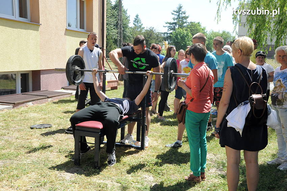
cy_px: 96
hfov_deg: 46.4
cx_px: 144
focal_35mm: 42
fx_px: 335
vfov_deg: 31.8
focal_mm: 28
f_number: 11
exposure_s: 1/500
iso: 1000
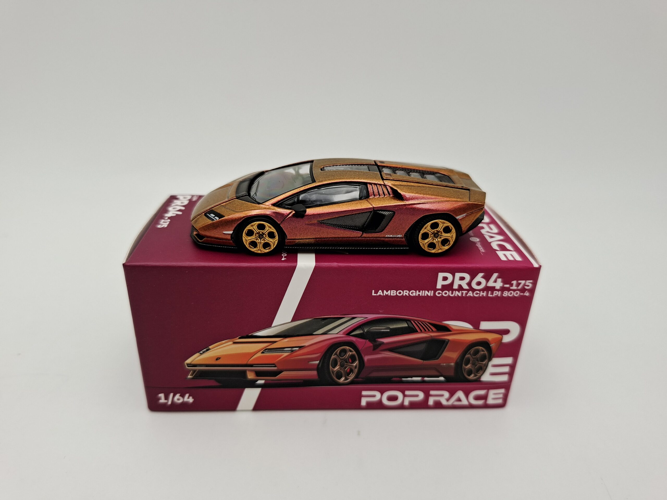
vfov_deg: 58.9
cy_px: 250
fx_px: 443
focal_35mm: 23
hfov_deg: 73.9
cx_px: 334
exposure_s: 1/290
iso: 50
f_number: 1.8
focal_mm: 5.54
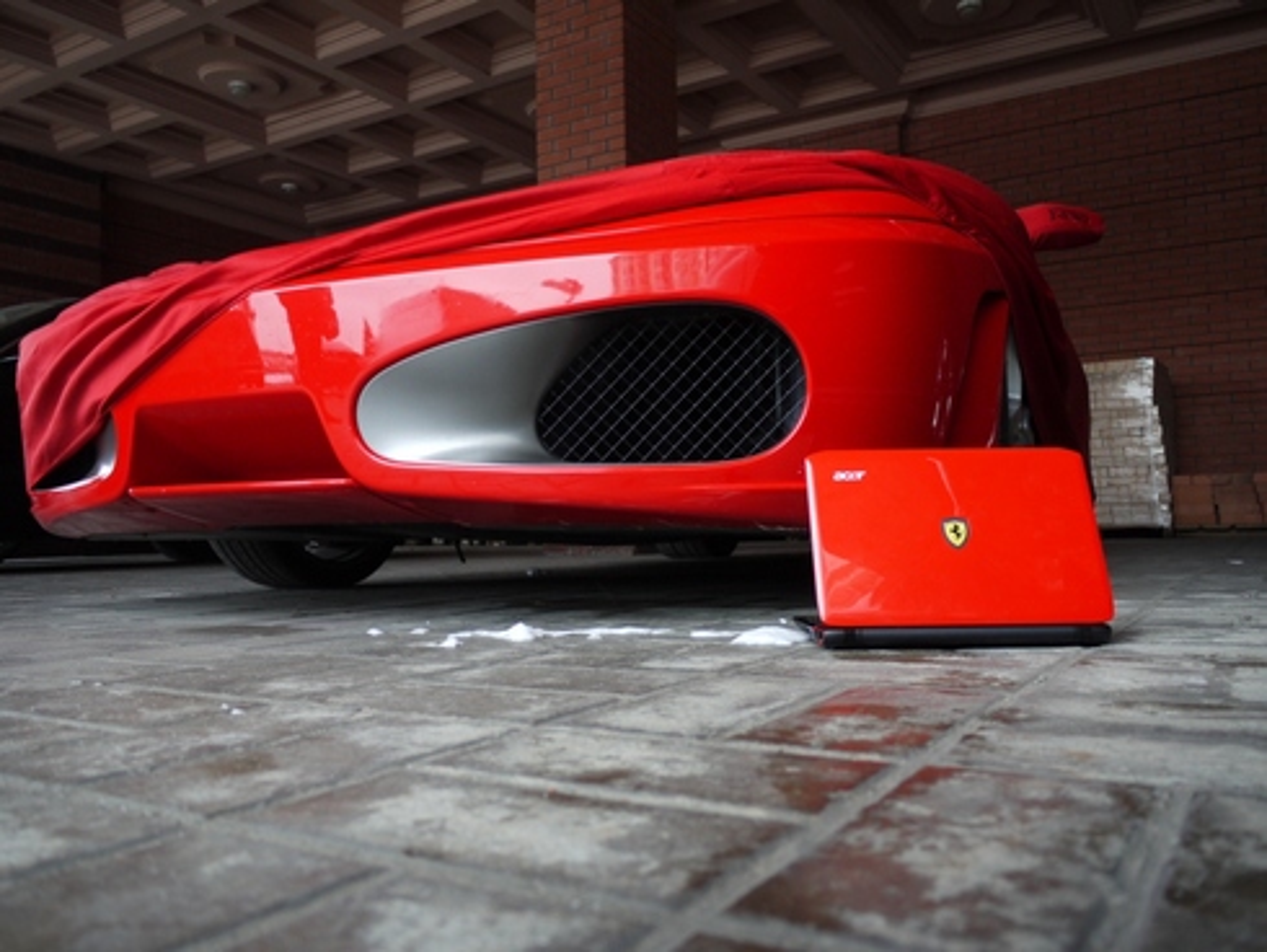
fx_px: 1025
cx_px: 634
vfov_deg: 49.8
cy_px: 476
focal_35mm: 28
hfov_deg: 63.4
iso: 320
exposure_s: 1/30
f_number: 3.5
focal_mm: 14
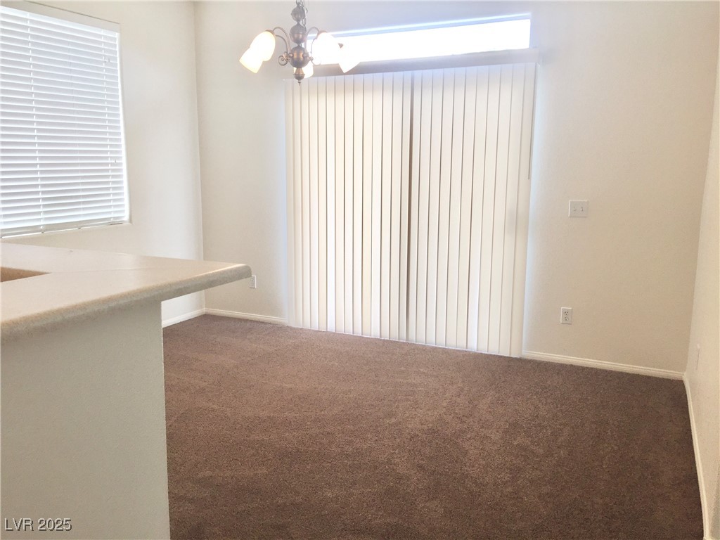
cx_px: 360
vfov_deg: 48.2
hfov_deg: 61.7
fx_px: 603
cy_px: 270
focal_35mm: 29
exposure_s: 1/120
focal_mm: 4.15
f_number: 2.2
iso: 40
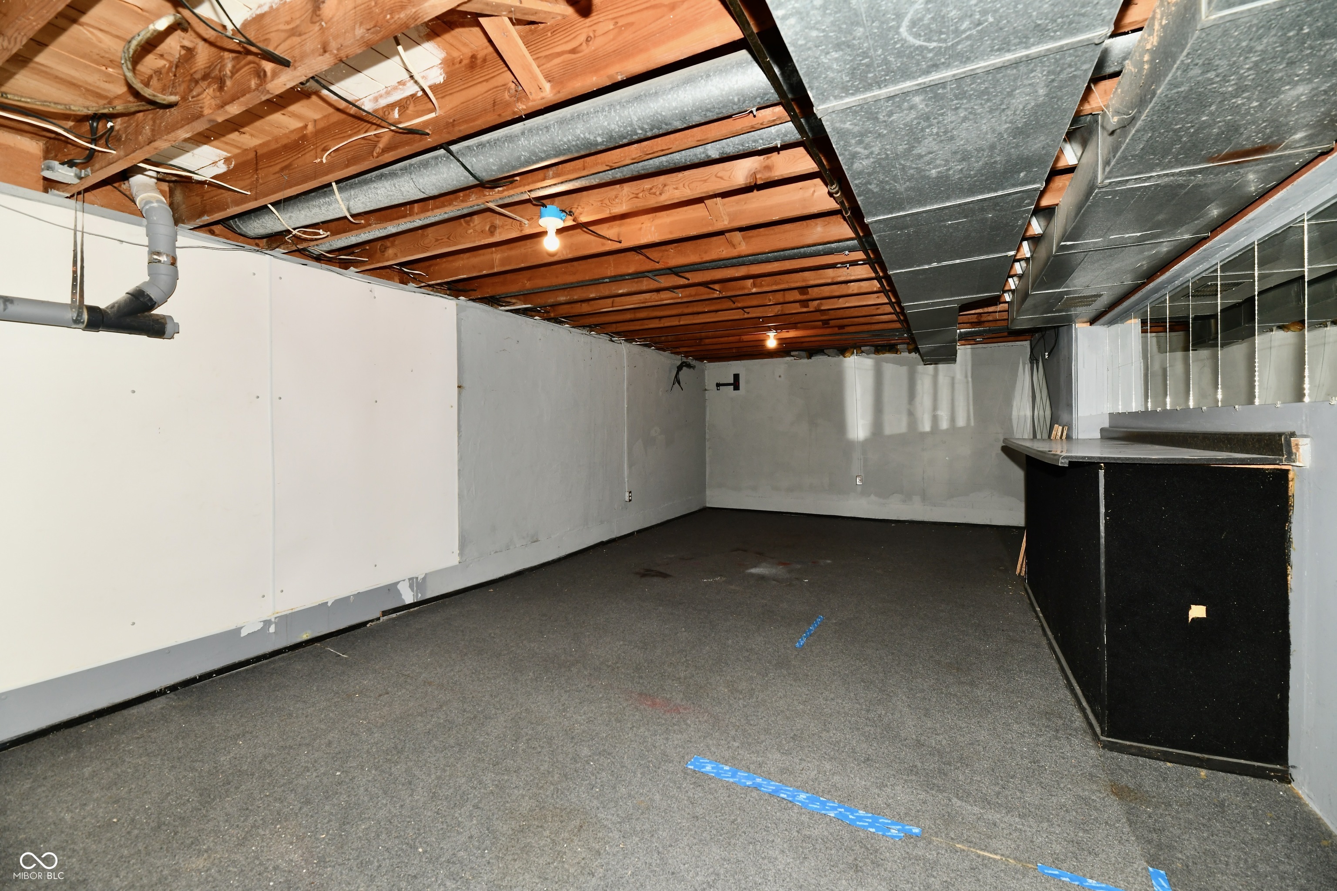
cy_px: 446
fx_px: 520
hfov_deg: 104.3
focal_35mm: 14
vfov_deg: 81.2
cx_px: 668
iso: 640
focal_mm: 14
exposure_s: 1/60
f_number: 6.3
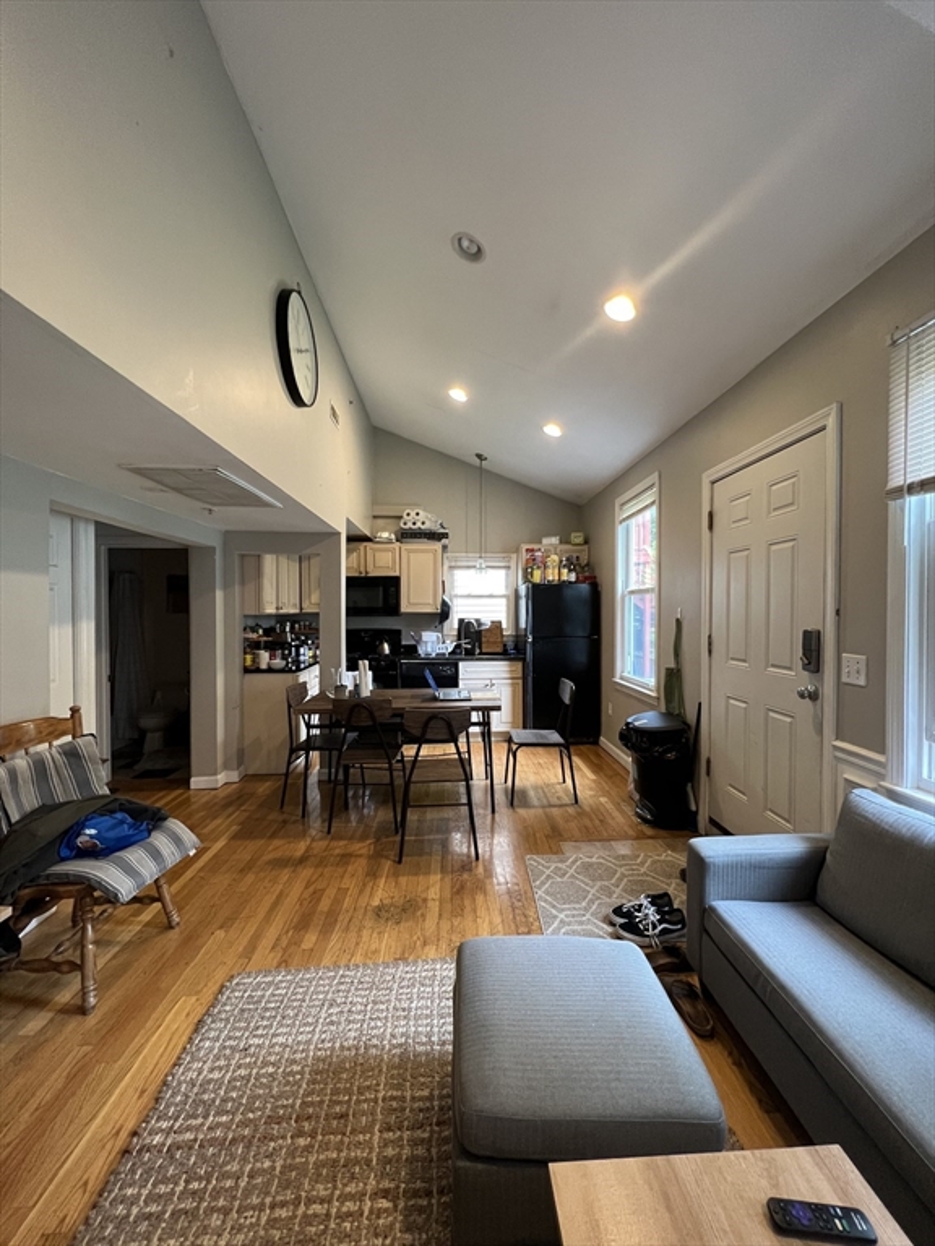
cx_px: 468
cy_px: 623
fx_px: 468
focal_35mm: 13
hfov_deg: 89.9
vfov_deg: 106.2
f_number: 1.8
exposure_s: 1/60
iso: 250
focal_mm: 1.57
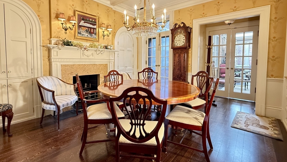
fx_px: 129
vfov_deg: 63.6
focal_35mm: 17
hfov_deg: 95.6
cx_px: 129
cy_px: 69
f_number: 2.2
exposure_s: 1/60
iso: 640
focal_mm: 2.22
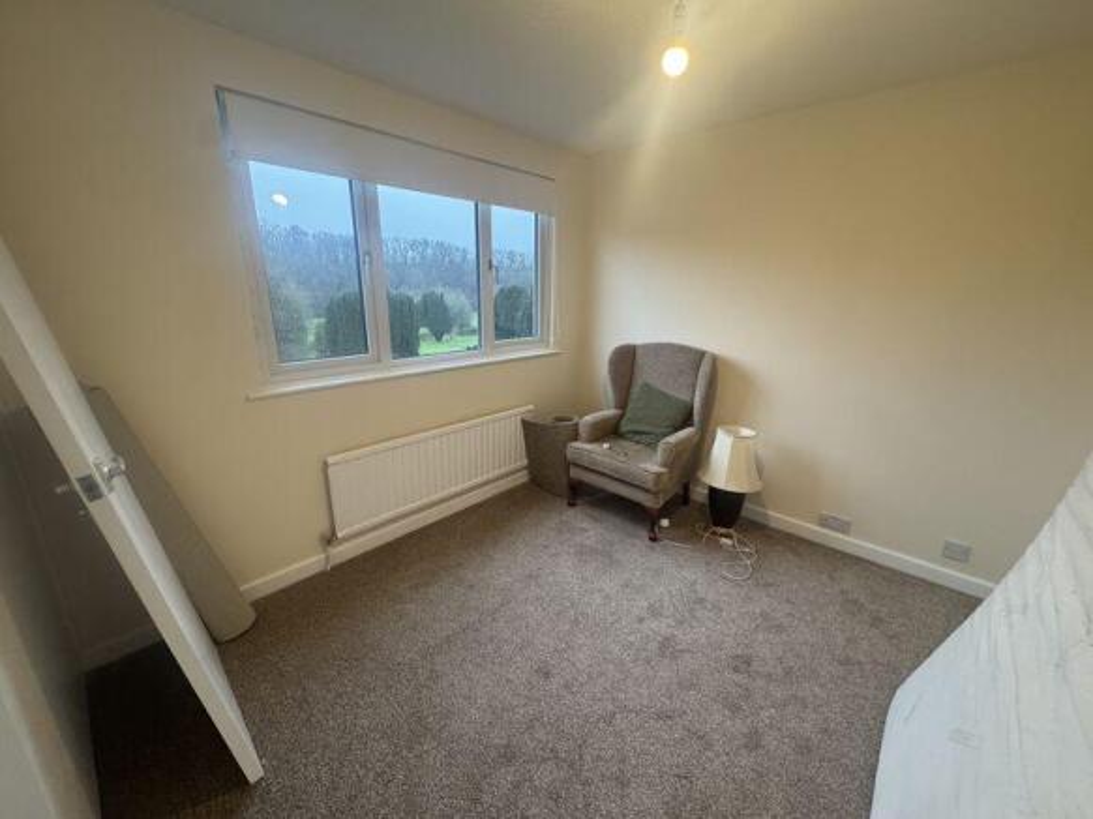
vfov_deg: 85.7
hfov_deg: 102.1
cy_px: 410
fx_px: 442
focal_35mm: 14
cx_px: 546
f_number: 2.2
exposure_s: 1/100
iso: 320
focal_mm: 2.22
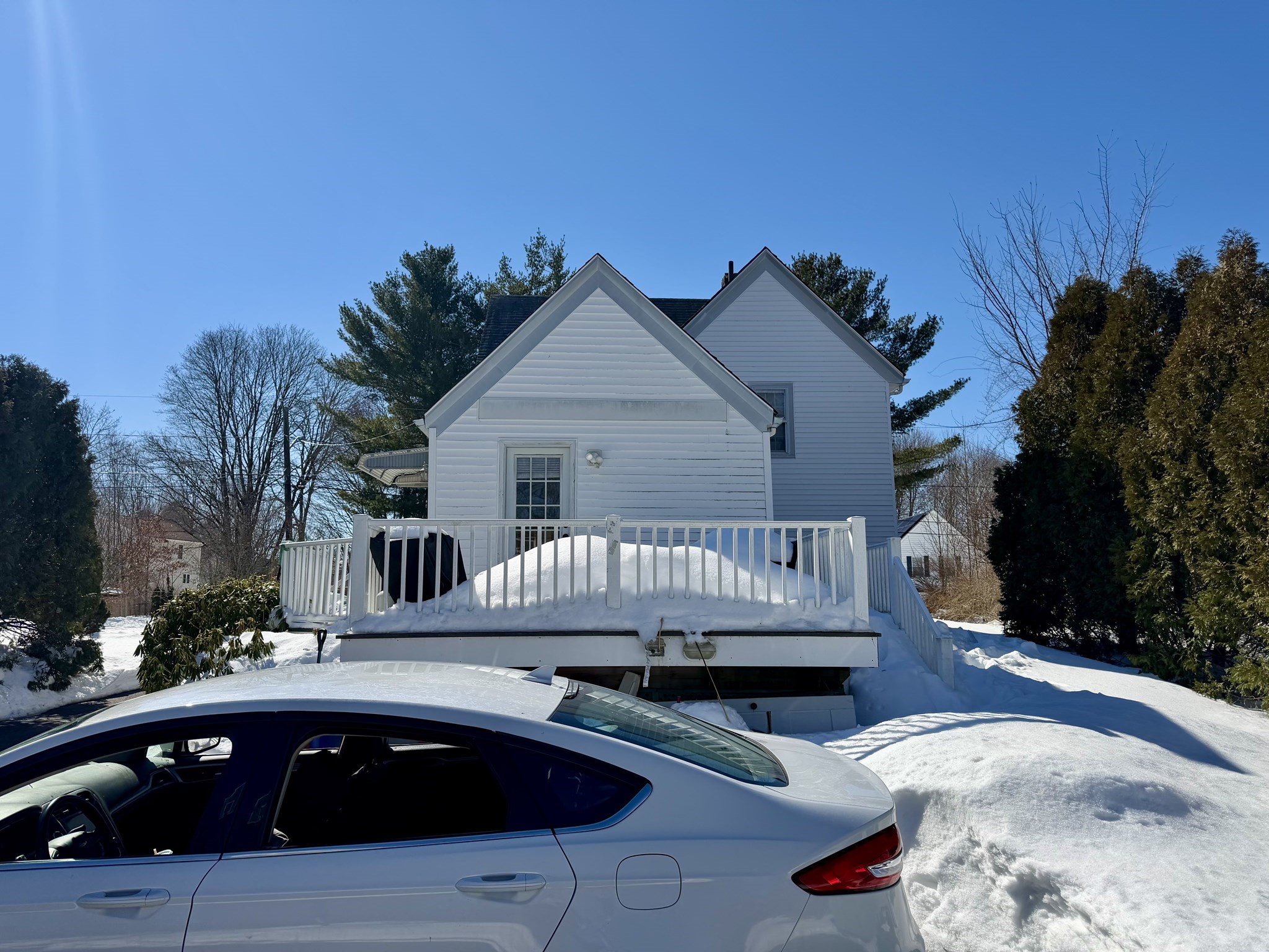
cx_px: 634
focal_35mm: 24
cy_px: 476
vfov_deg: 56.8
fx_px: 880
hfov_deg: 71.6
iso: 80
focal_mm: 6.76
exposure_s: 1/8130
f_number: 1.78
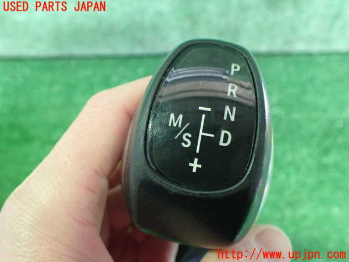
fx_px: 302
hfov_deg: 60.0
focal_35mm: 30
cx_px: 174
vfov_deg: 46.8
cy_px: 131
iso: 1250
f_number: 2.3
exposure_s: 1/30
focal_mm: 5.4
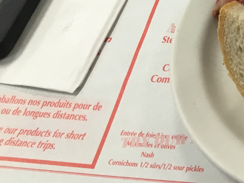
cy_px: -85
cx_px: 378
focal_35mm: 90
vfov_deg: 15.3
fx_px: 634
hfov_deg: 18.9
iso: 80
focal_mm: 4.15
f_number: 2.2
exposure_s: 1/30
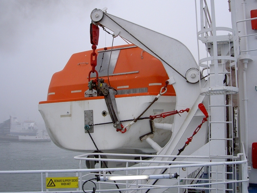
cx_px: 128
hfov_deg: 47.9
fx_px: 290
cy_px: 96
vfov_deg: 36.8
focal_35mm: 39
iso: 200
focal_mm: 8
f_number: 4.7
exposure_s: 1/640
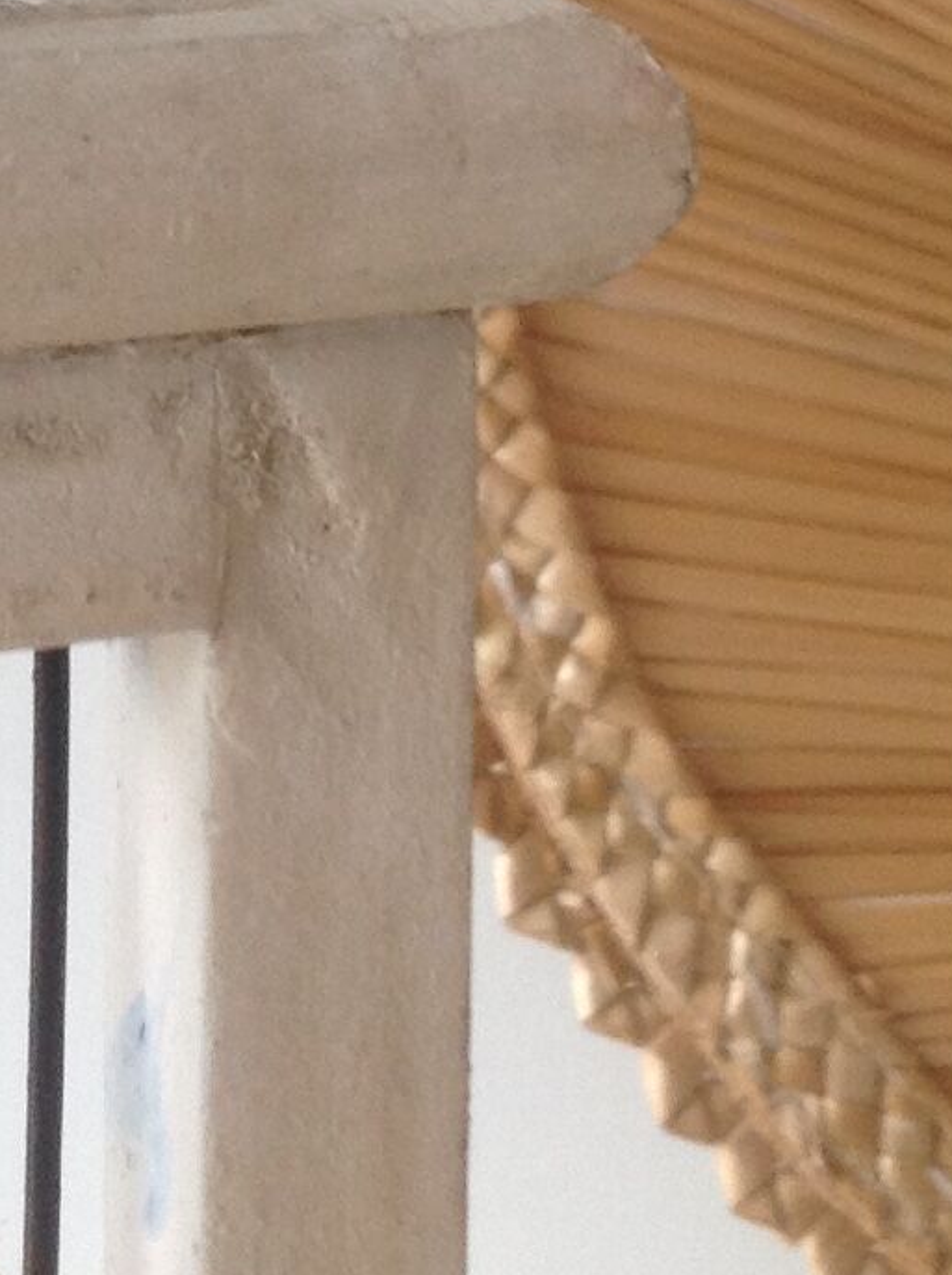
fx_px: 4854
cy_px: -195
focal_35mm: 132
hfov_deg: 11.1
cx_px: 13
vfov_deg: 14.5
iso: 64
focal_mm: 4.28
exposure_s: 1/50
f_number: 2.4
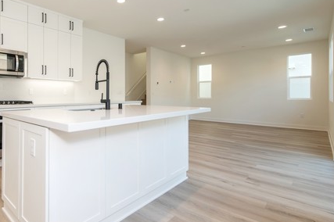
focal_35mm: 21
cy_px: 100
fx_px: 195
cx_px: 99
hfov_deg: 77.3
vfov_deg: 59.3
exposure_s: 1/80
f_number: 4.5
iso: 200
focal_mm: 14
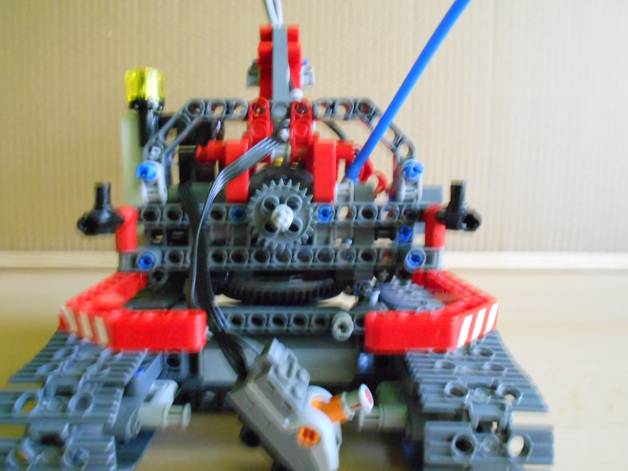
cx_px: 304
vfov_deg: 46.8
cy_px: 241
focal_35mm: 30
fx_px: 544
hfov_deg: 60.0
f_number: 3.4
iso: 800
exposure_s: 1/6
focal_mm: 5.3
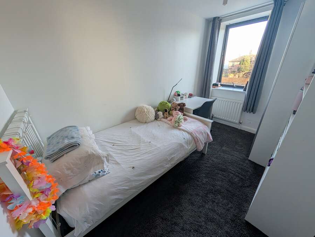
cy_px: 118
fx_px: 109
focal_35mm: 12
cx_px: 158
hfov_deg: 110.5
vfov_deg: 94.6
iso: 50
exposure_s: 1/109
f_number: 1.7
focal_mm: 2.02
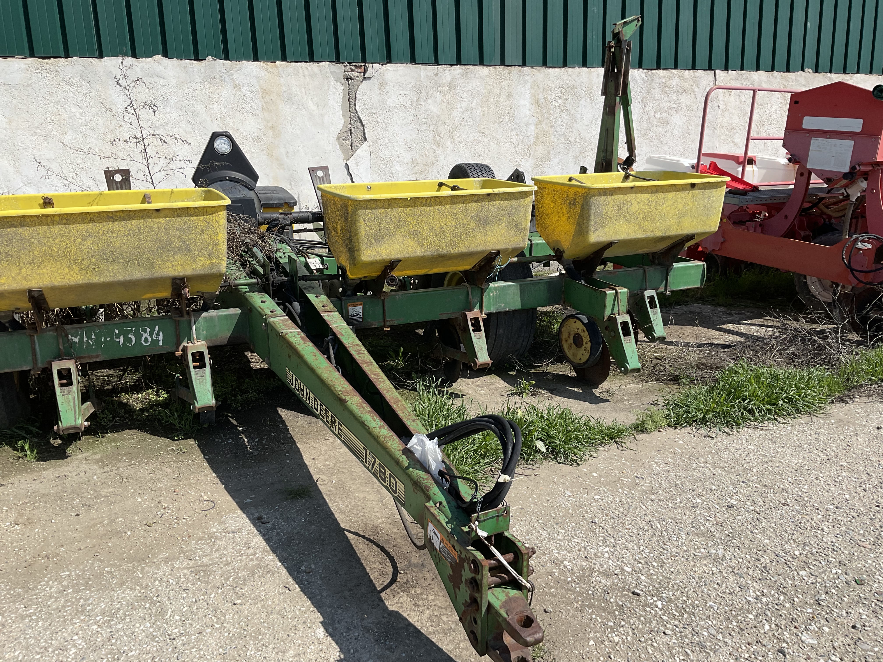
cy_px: 331
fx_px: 740
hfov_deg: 61.7
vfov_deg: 48.2
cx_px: 442
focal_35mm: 29
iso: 16
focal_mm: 3
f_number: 1.8
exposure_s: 1/2427
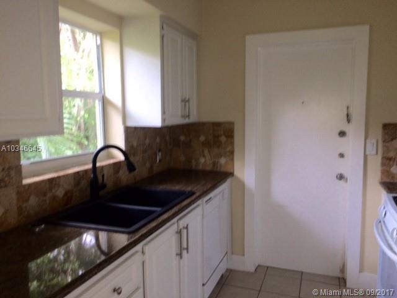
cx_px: 198
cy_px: 149
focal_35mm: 29
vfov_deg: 48.2
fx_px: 333
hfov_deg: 61.7
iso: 32
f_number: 2.2
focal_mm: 4.15
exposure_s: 1/33
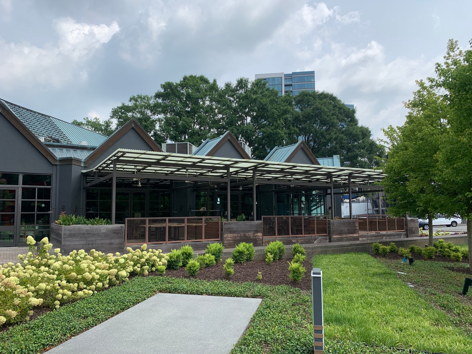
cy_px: 177
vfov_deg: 53.1
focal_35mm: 26
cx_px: 236
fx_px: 355
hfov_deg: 67.3
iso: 25
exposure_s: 1/2075
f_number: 1.8
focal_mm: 4.25
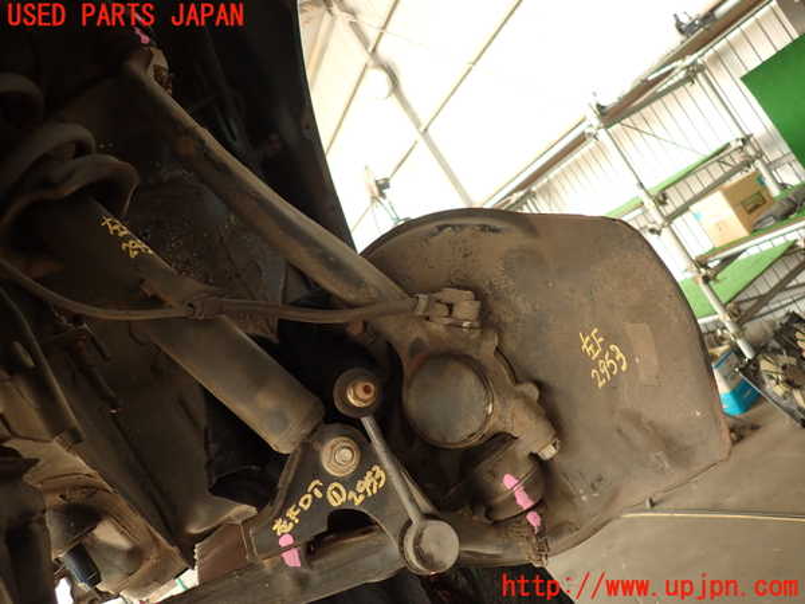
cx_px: 402
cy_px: 302
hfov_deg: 69.4
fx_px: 581
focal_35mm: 25
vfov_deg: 54.9
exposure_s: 1/60
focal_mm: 4.5
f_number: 2
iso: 100
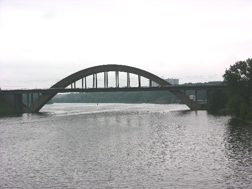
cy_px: 94
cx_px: 126
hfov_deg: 26.3
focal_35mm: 74
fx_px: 539
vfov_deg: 19.9
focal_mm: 18.8
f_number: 4.2
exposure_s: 1/53.2
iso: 50
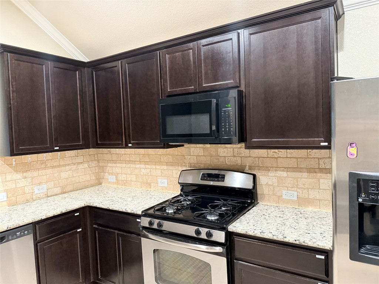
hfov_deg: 71.6
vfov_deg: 56.8
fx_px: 263
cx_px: 190
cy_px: 142
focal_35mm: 24
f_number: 1.78
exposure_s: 1/40
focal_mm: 6.76
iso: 640
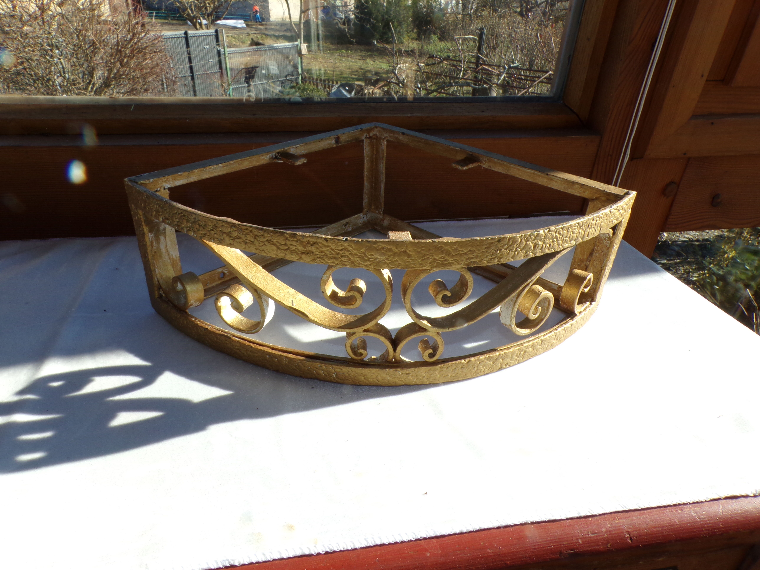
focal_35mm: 24
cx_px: 380
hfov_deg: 71.6
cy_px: 285
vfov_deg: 56.8
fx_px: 527
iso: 80
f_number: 8
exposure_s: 1/60
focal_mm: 4.3
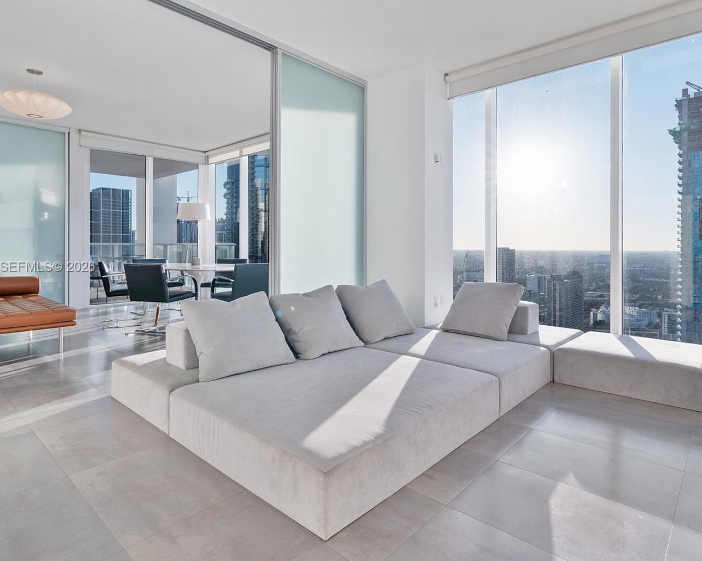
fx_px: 395
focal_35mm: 19
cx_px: 367
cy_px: 267
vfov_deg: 70.8
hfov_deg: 83.2
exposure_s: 1/500
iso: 640
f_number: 8
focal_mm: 16
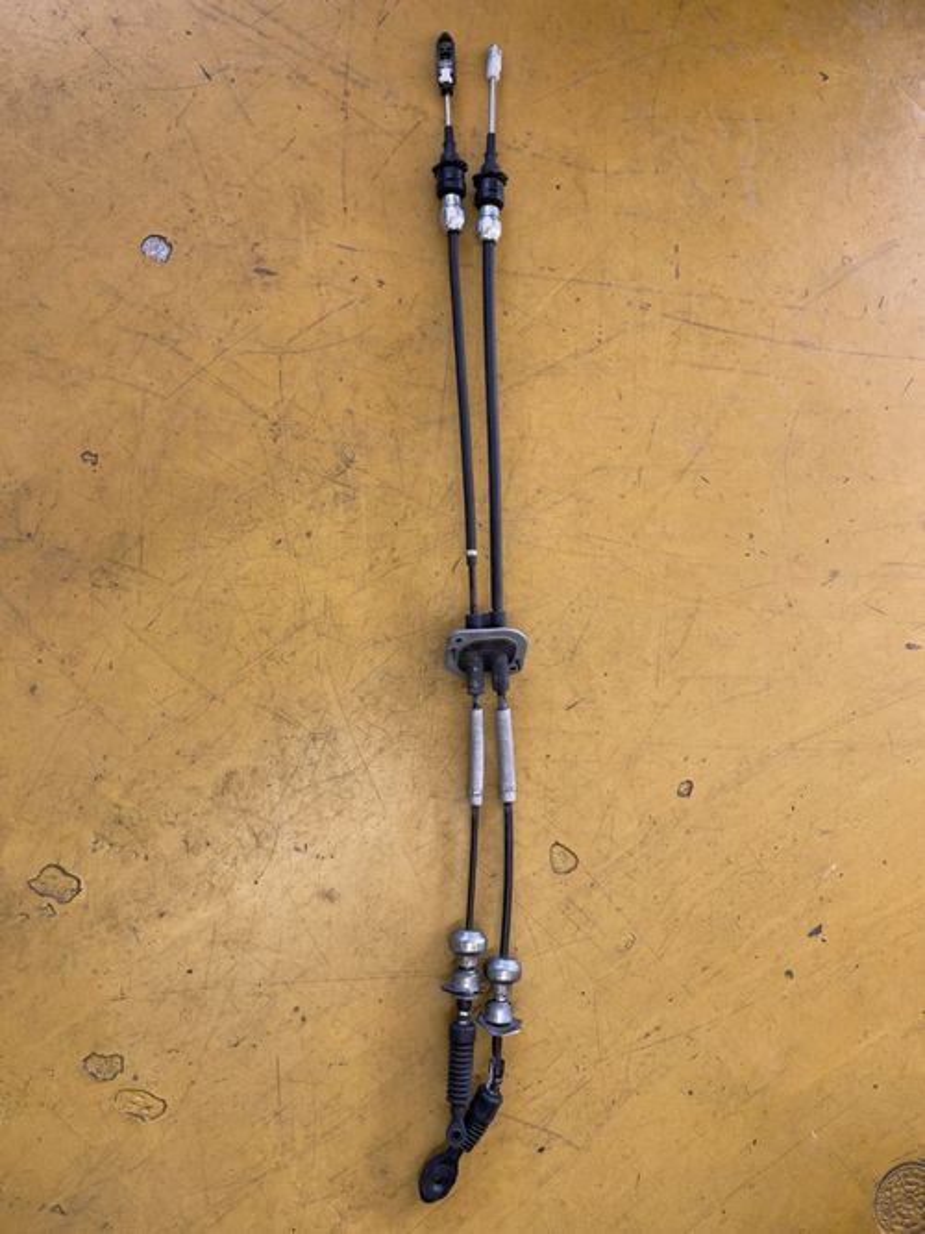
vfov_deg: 67.3
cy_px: 617
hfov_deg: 53.0
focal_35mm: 26
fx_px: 927
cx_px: 462
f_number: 1.6
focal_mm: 5.1
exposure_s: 1/121
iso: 64
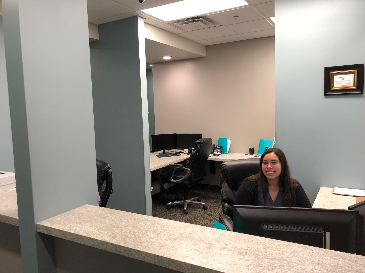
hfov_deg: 63.4
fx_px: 295
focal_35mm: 28
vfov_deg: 49.7
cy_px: 136
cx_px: 182
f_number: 1.8
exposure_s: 1/24
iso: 40
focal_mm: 4
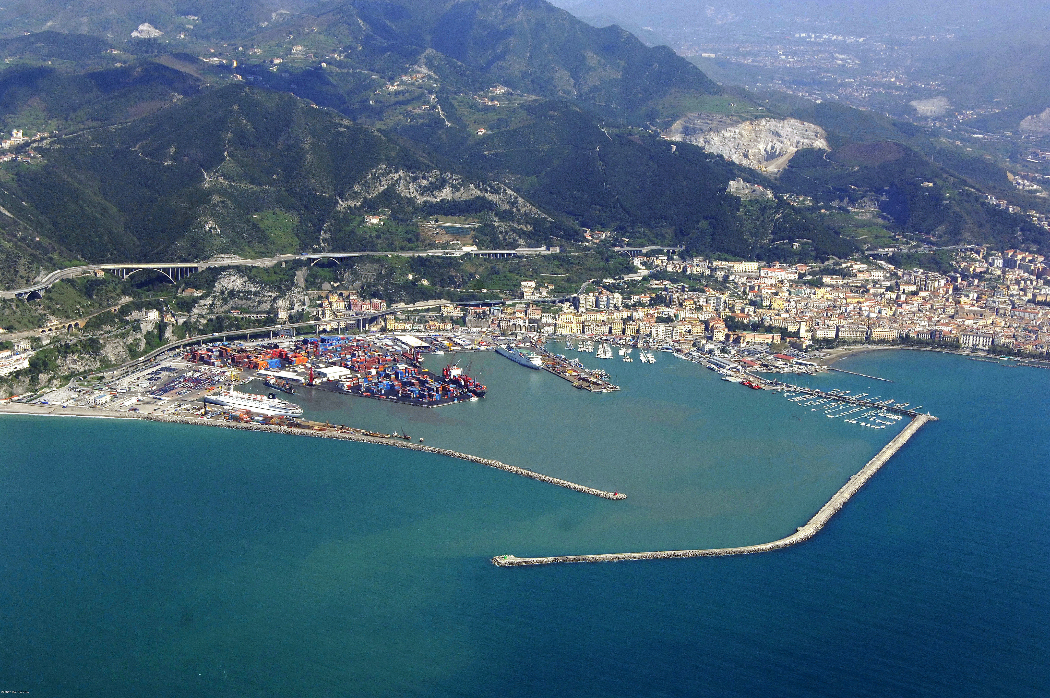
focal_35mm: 63
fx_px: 1835
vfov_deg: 21.5
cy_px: 349
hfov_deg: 31.9
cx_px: 525
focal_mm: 42
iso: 400
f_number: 8
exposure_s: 1/1000
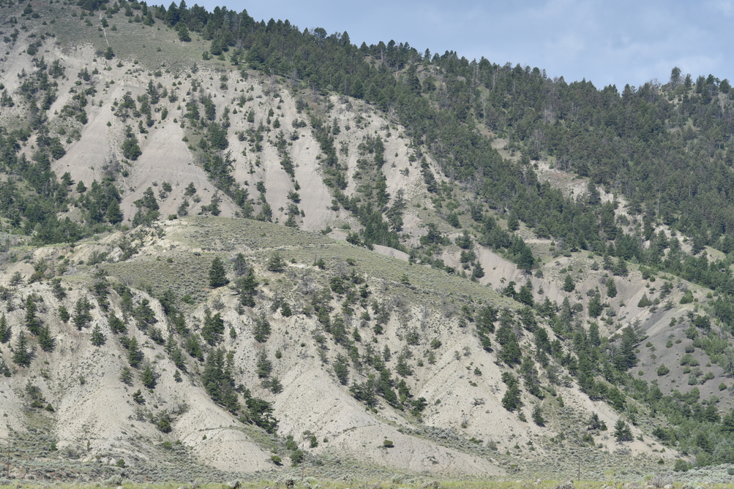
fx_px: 2916
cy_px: 232
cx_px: 299
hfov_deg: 14.3
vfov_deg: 9.6
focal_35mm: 143
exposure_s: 1/250
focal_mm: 112
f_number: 8
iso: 100
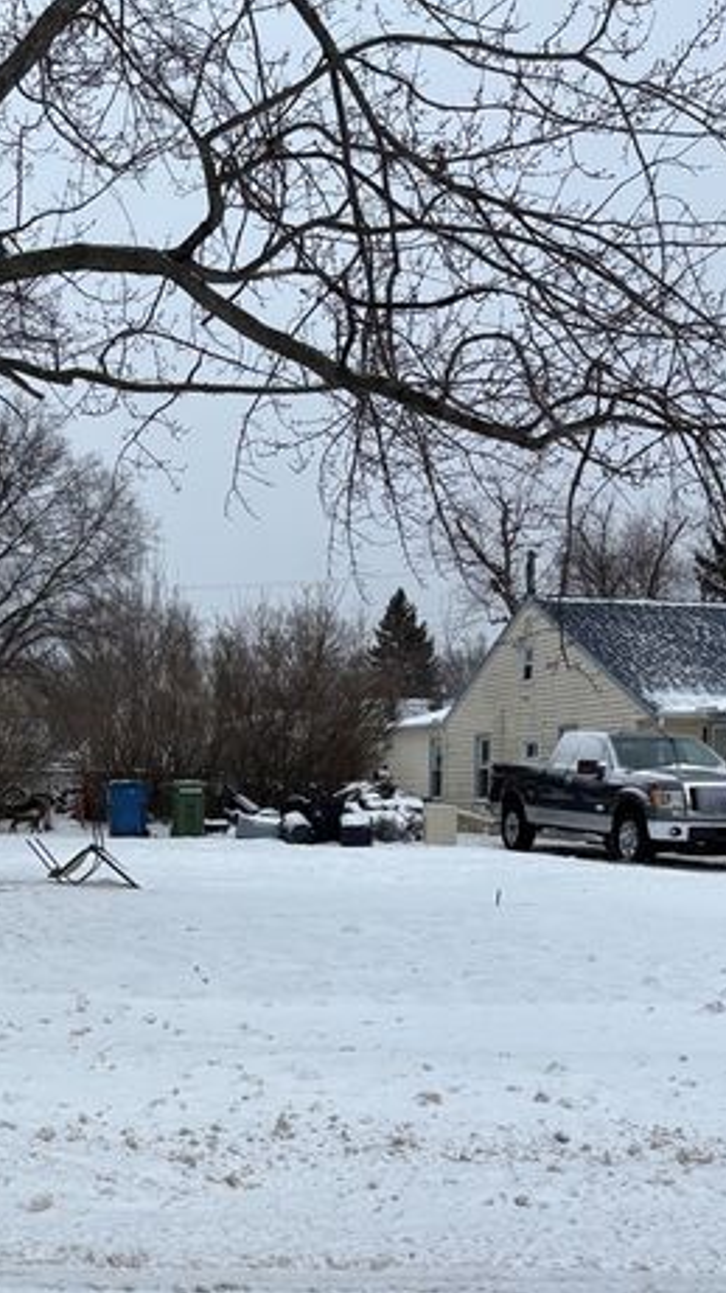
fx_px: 1404
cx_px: 95
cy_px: 843
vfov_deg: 48.7
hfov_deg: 28.1
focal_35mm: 41
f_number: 1.6
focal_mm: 5.96
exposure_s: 1/3413
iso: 50
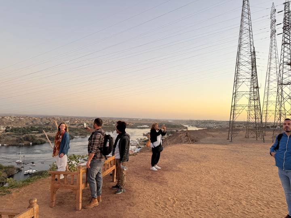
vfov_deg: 56.8
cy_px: 109
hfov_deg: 71.6
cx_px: 146
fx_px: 202
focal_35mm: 24
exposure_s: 1/121
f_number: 1.78
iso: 125
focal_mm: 6.76
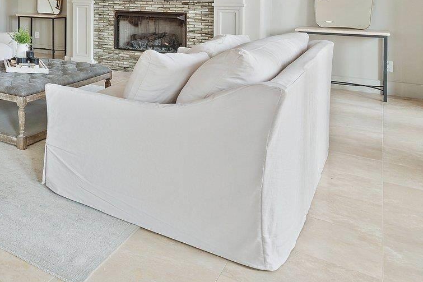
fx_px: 446
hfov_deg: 36.6
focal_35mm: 38
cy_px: -5
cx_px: -104
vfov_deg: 32.1
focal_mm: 14
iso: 500
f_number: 10
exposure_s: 1/5
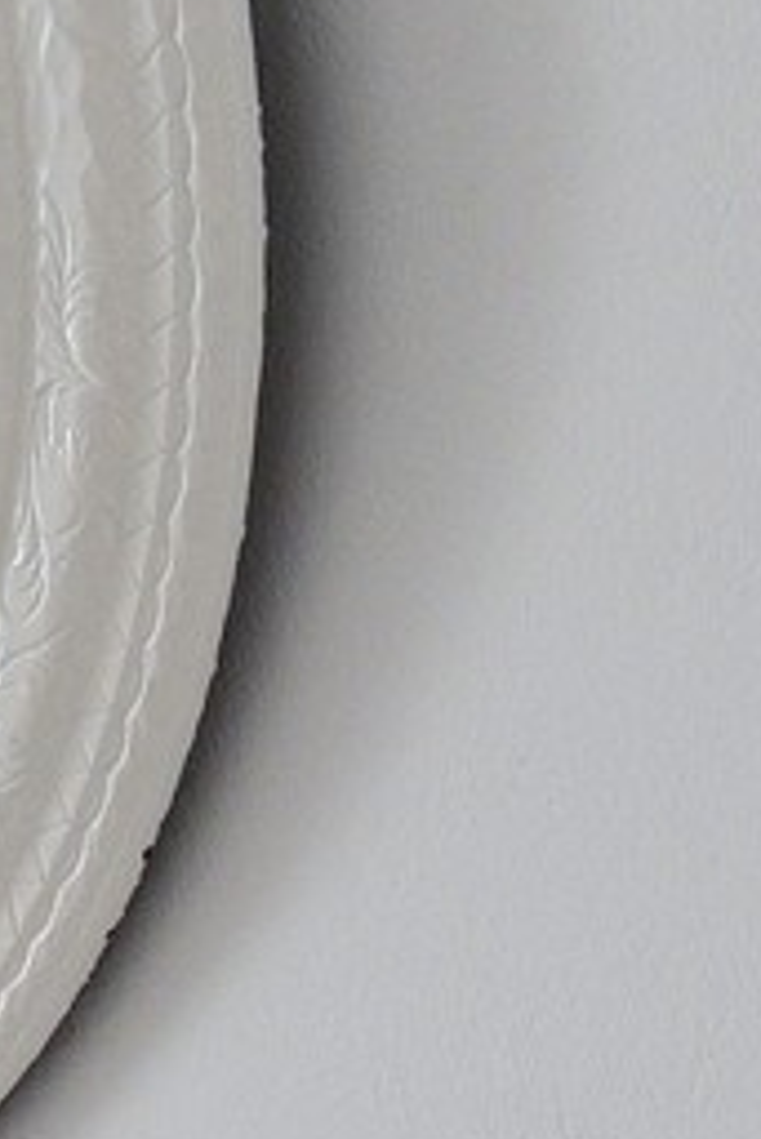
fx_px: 6333
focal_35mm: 200
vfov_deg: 10.0
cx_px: -1531
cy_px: 1664
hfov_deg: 6.3
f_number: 7.1
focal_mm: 32
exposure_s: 1/200
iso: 800
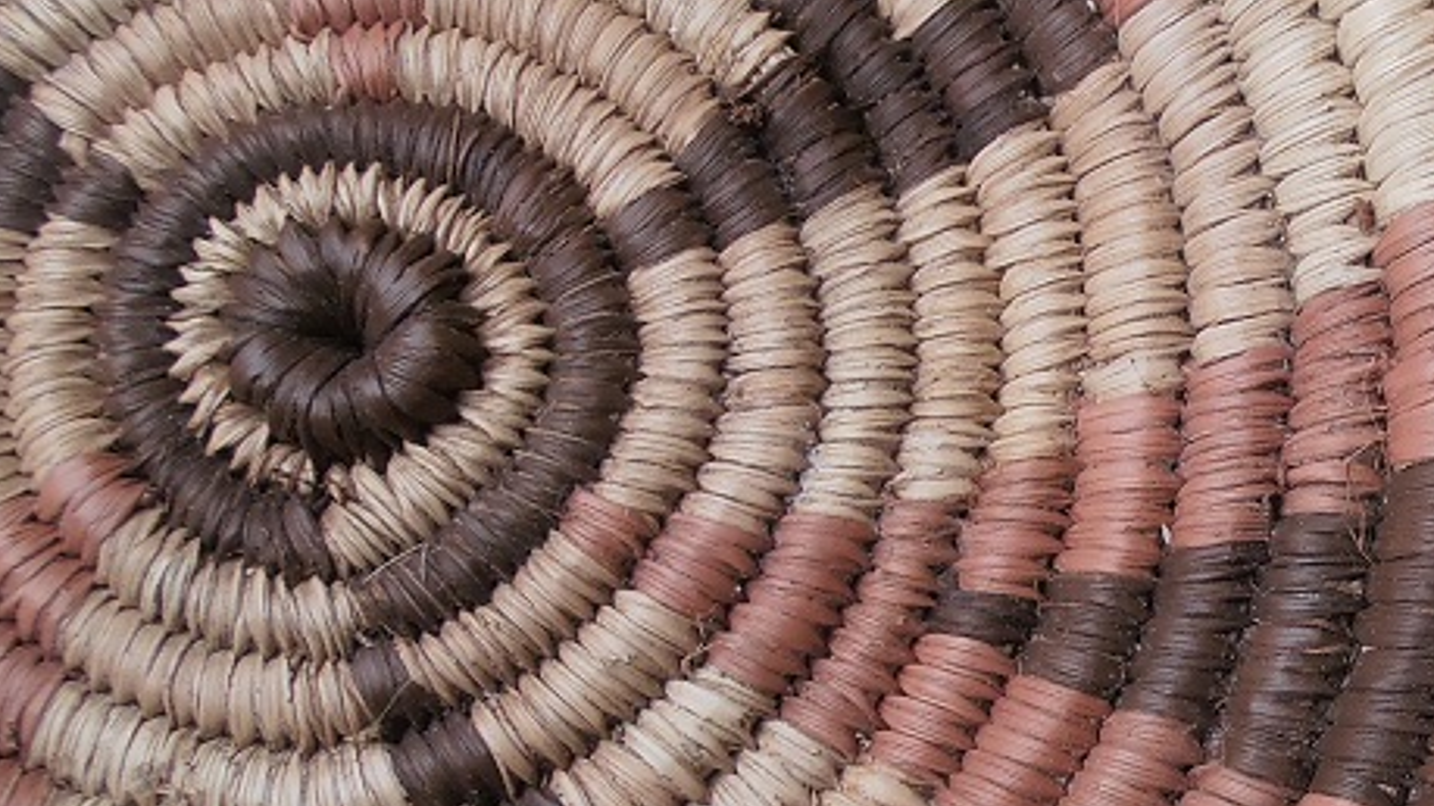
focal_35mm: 84
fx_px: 3193
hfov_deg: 23.8
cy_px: 622
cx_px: 1559
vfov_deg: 14.3
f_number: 3.6
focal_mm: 5.93
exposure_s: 1/125
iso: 80
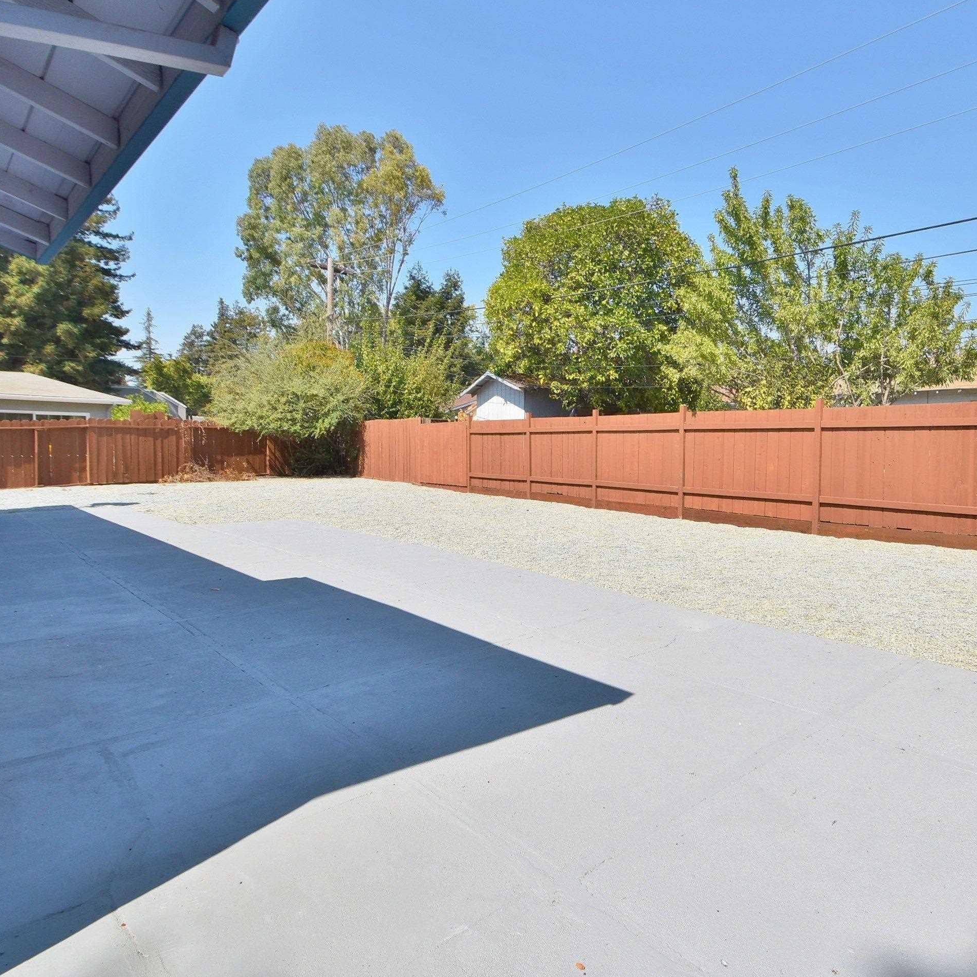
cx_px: 591
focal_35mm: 20
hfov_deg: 73.9
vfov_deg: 74.8
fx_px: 639
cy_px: 476
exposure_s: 1/400
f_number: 10
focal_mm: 10
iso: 200
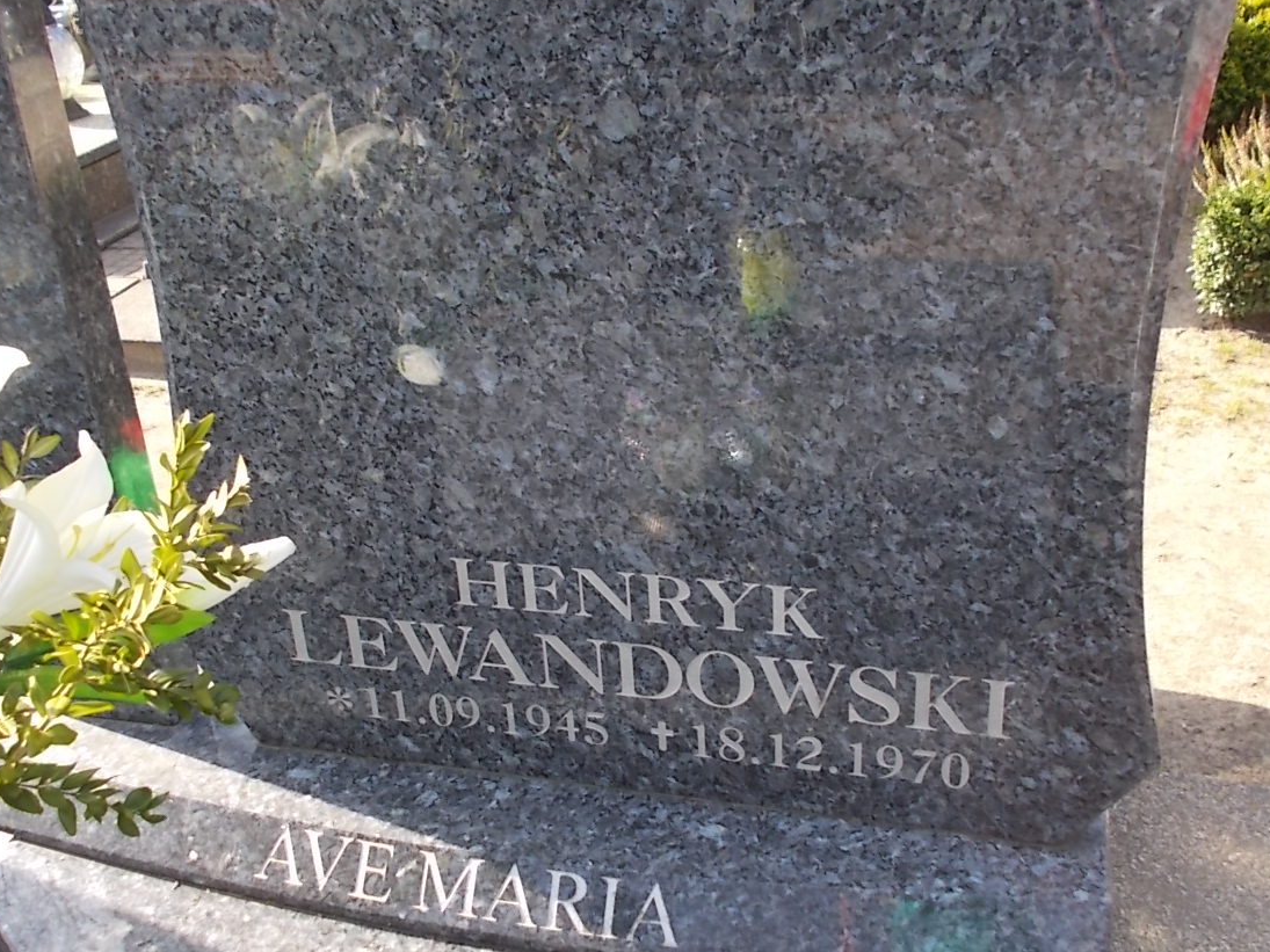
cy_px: 460
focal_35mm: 38
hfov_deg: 49.0
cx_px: 596
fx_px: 1394
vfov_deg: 37.7
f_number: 3.2
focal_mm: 4.6
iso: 80
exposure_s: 1/160
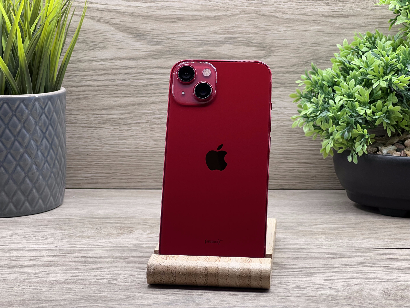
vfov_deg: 19.1
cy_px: 154
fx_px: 912
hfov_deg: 25.3
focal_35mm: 77
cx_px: 205
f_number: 2.8
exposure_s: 1/99
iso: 100
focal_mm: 9
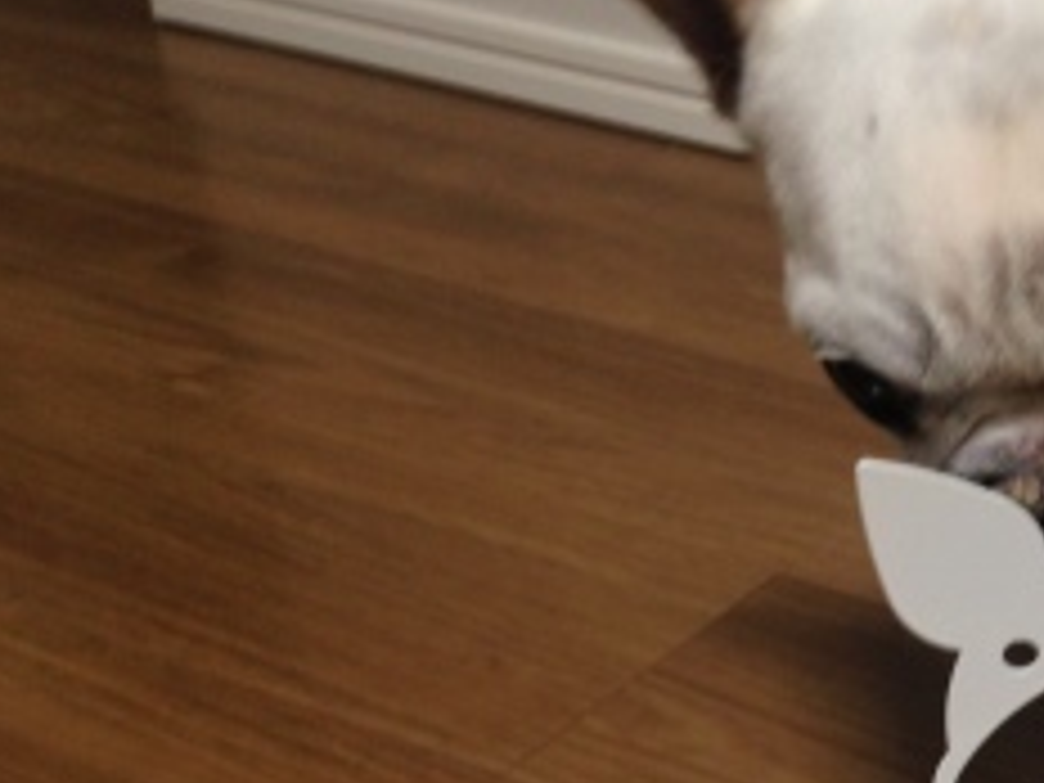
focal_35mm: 71
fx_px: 2141
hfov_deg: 25.7
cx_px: 1098
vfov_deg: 20.1
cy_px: 790
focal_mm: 4.12
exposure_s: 1/20
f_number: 2.4
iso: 80
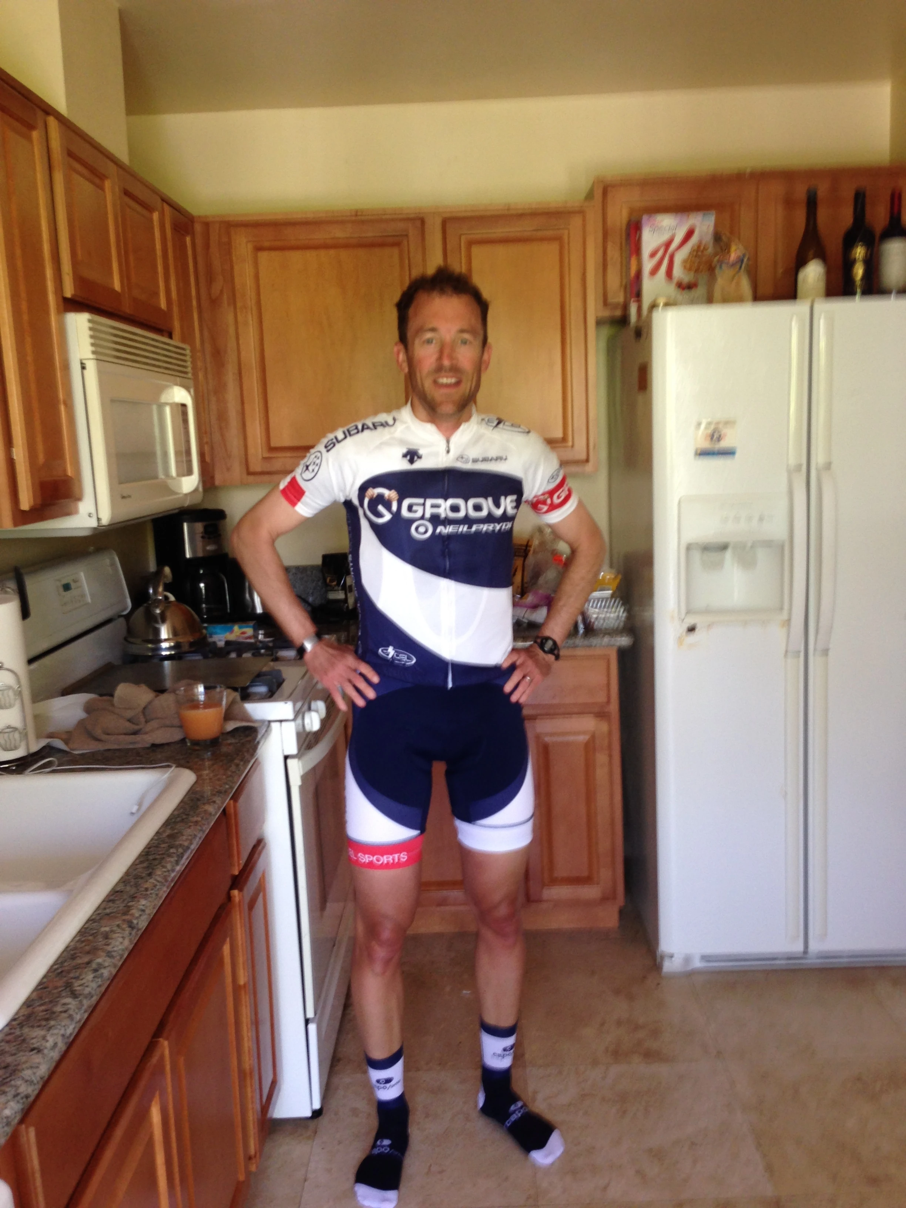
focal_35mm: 33
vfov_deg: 55.4
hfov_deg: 42.9
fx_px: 1152
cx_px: 453
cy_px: 604
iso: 80
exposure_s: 1/20
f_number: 2.4
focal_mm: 4.12
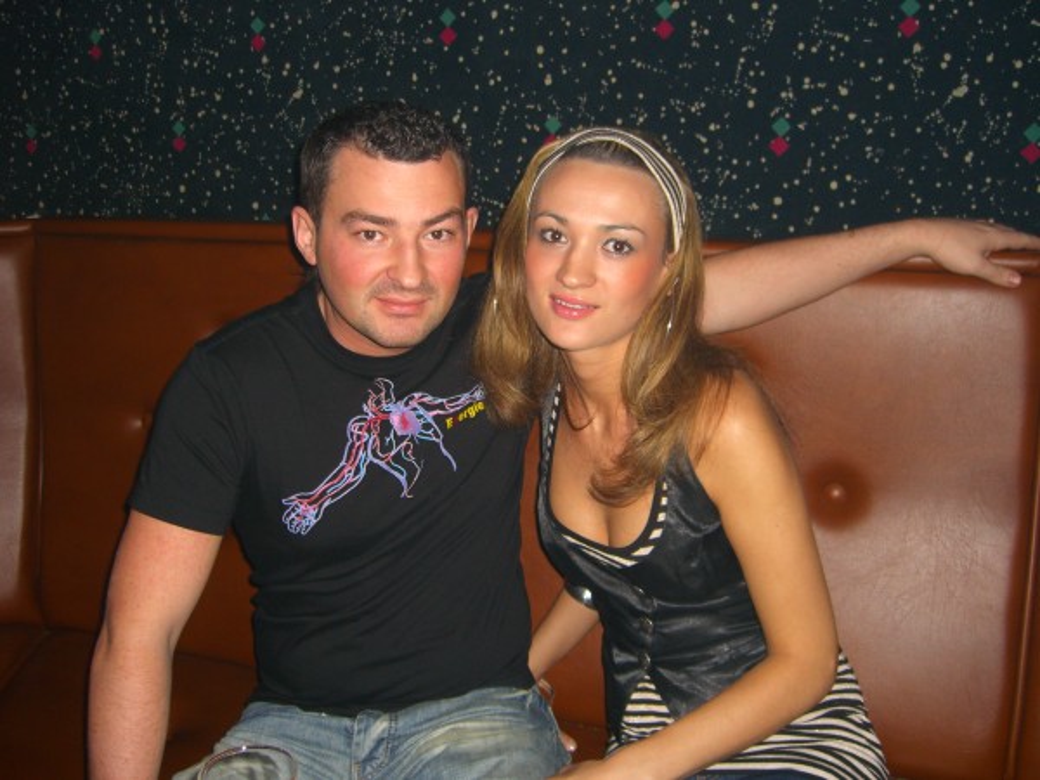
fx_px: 1142
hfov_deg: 49.0
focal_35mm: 38
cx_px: 520
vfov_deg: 37.7
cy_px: 390
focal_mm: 7.9
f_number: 2.8
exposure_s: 1/60
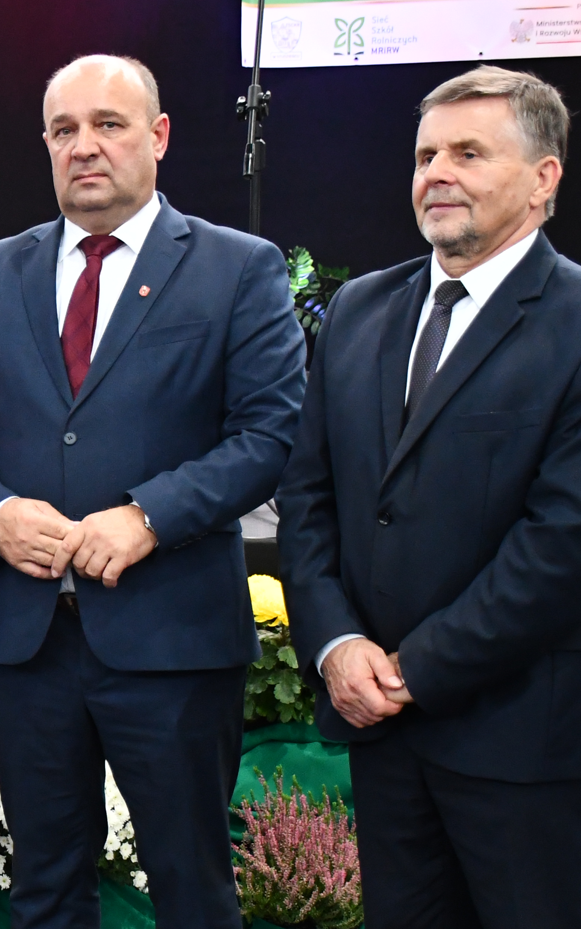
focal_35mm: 90
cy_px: 570
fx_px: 2280
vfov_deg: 23.0
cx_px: -210
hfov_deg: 13.9
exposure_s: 1/125
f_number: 3.8
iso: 2500
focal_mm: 26
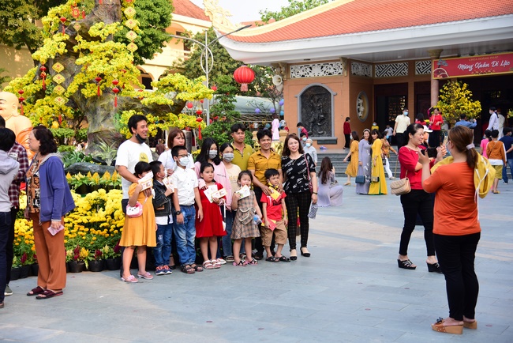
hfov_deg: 38.2
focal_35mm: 52
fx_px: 741
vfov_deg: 26.0
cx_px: 256
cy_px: 172
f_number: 4
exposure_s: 1/400
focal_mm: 52
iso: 200
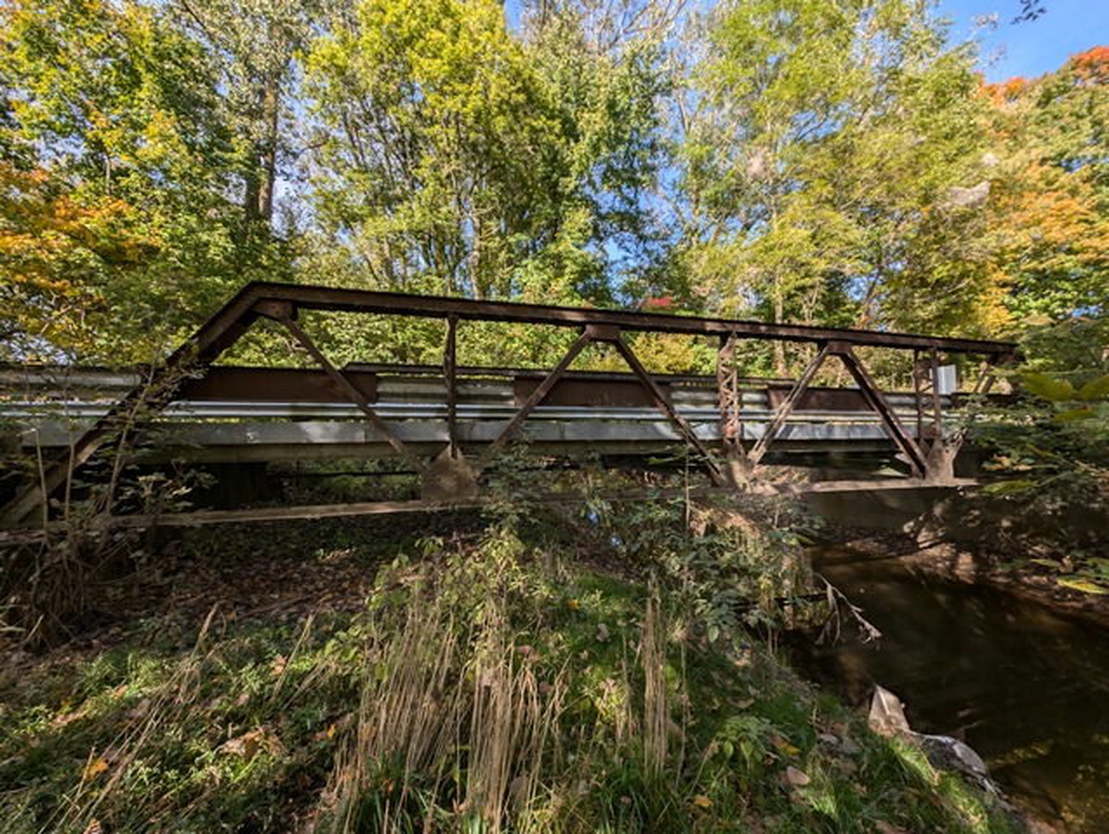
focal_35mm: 12
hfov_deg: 110.5
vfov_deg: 94.6
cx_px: 554
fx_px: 385
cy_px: 417
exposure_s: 1/397
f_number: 1.95
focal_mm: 2.23
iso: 36
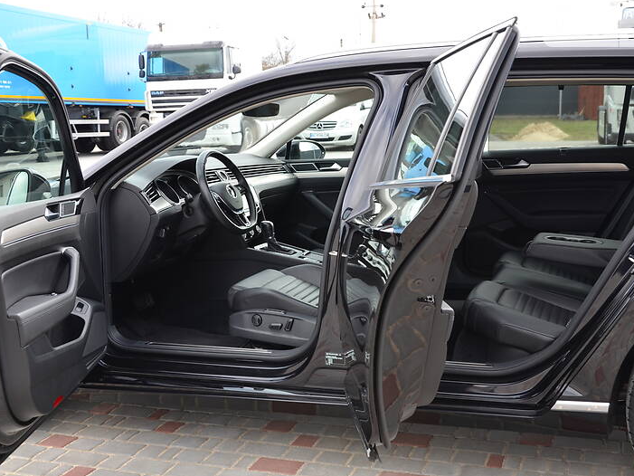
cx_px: 325
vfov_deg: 31.5
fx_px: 843
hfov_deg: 41.2
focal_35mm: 46
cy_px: 237
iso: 200
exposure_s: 1/125
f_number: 5.6
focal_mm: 28
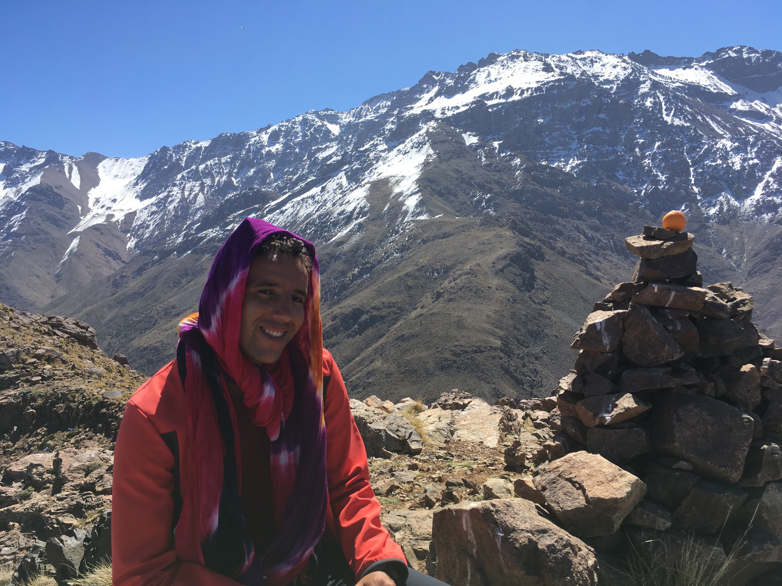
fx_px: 655
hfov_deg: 61.7
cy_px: 293
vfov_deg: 48.2
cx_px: 391
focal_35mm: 29
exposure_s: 1/1202
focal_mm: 4.15
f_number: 2.2
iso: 25
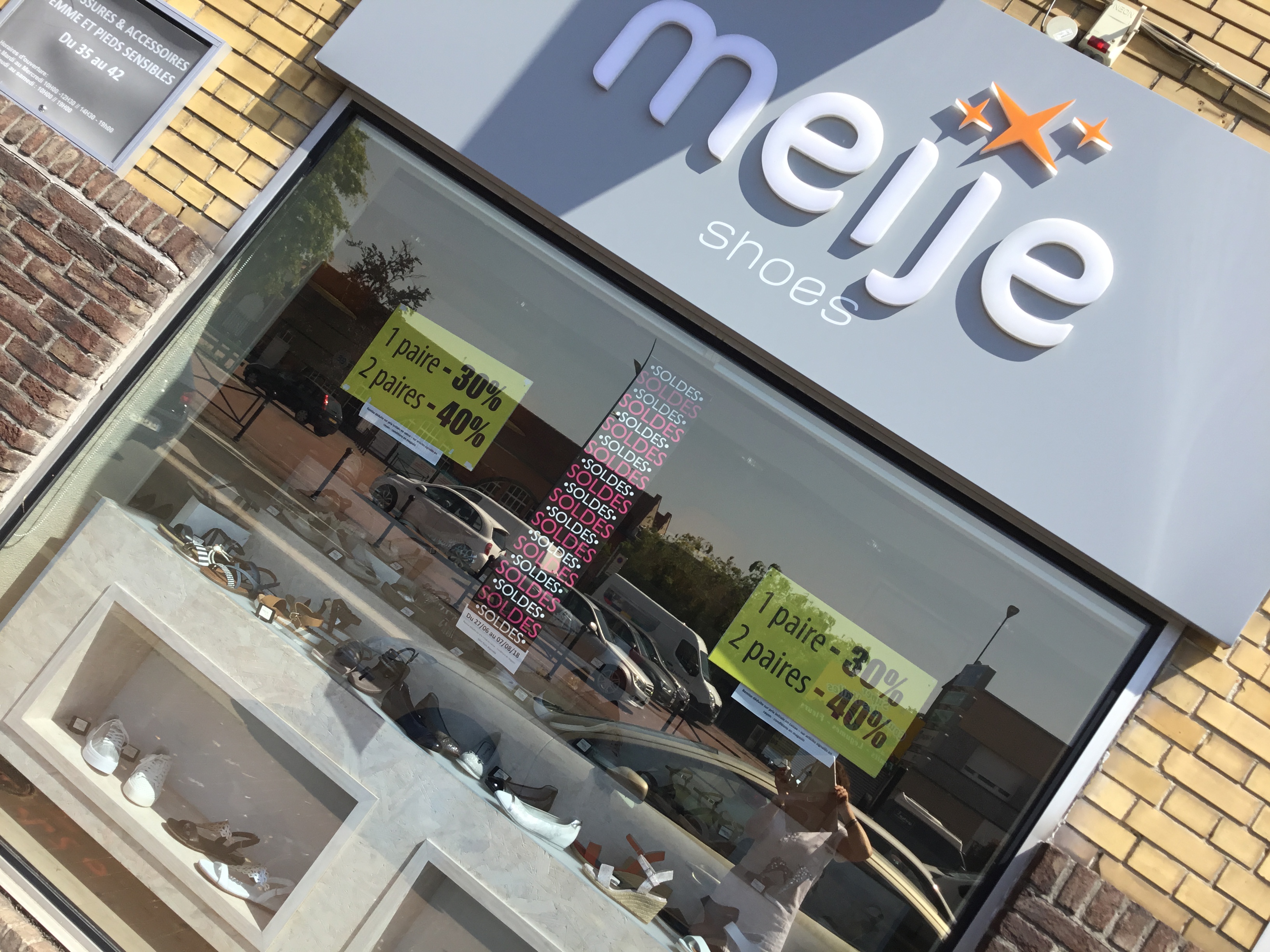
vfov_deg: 45.4
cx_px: 635
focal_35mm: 31
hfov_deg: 58.4
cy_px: 476
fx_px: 1137
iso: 25
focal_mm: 3.3
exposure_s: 1/741
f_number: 2.4
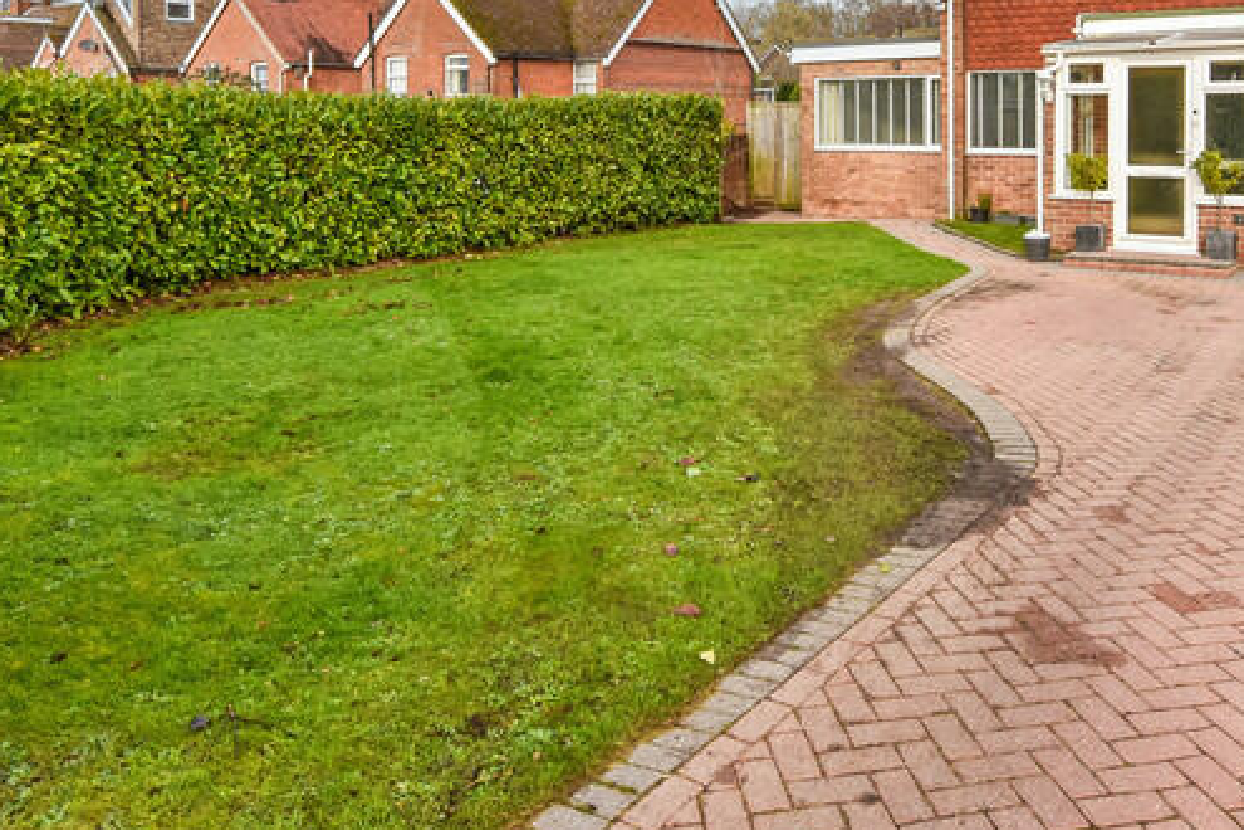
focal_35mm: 31
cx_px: 754
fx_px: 1071
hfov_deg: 59.7
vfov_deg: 39.8
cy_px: 112
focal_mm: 15
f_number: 9
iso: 400
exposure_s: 1/400
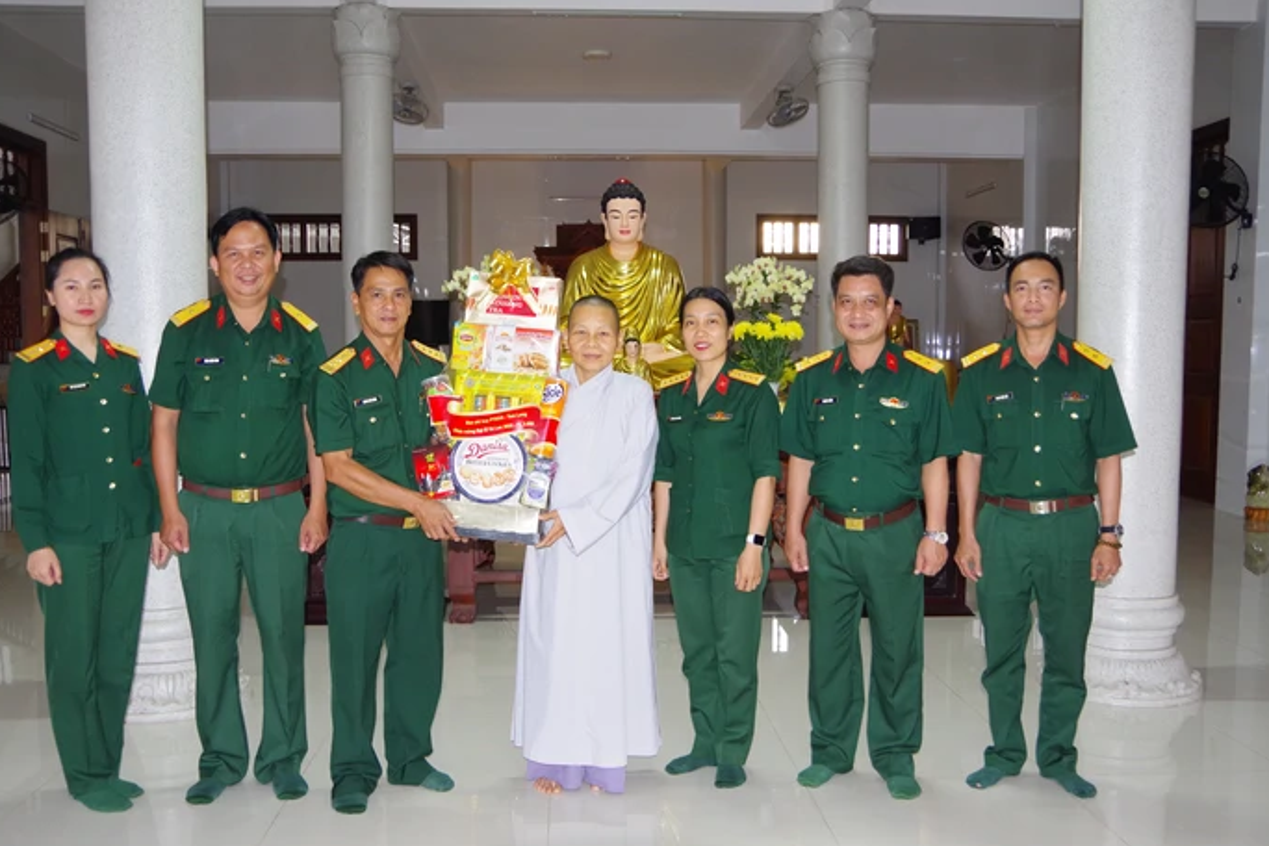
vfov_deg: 38.9
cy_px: 432
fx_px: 1198
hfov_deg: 55.8
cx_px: 625
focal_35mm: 34
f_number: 4
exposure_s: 1/80
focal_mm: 21
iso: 800
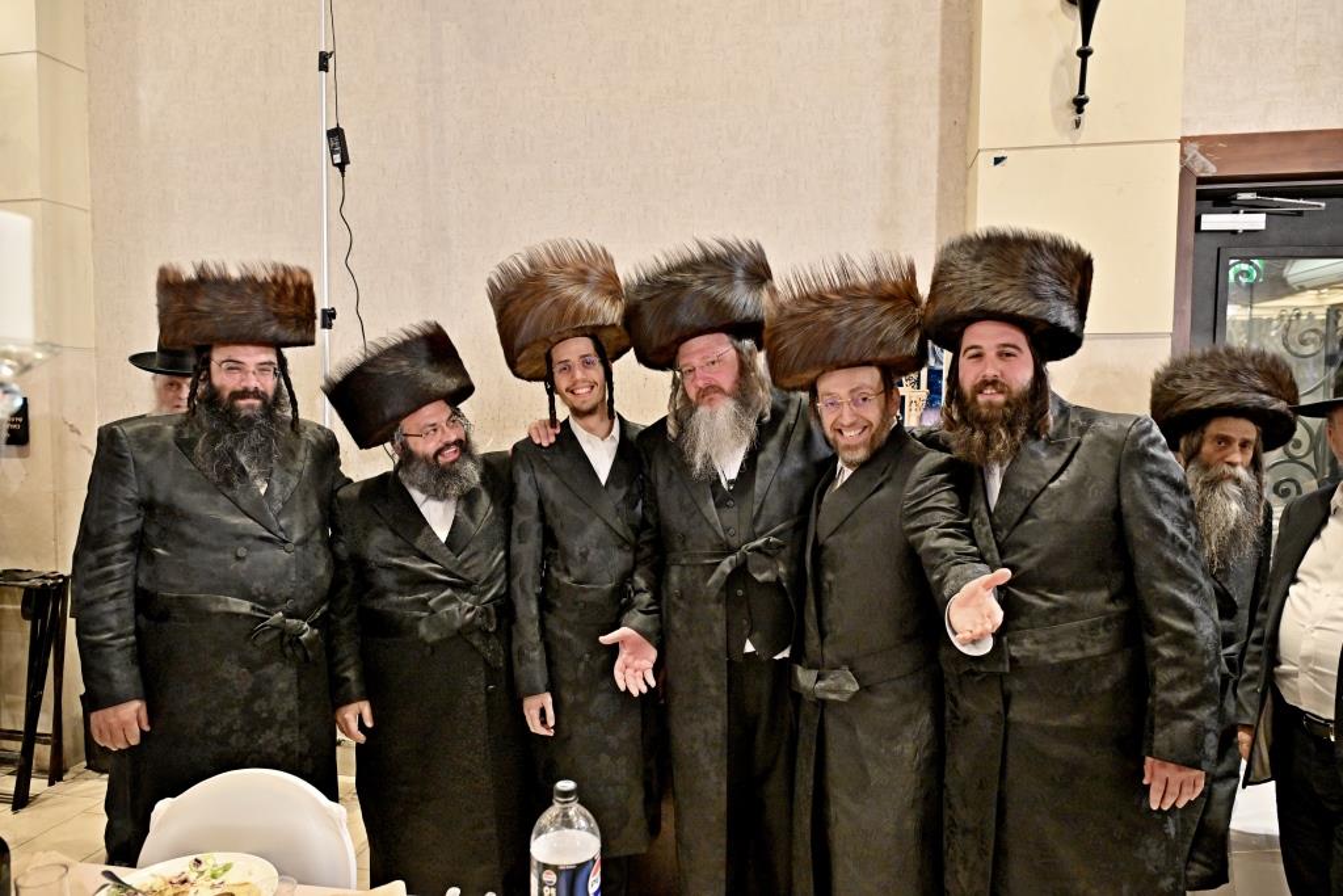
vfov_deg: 53.1
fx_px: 895
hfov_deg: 73.7
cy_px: 448
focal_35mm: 24
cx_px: 672
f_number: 4
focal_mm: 24
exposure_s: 1/160
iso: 1600
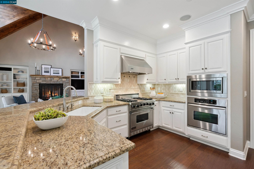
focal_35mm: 16
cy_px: 84
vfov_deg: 73.7
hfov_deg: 96.7
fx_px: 113
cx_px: 127
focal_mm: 16
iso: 320
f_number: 9
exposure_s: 1/10
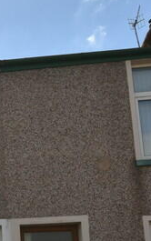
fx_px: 388
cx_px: -65
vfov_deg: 32.7
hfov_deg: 19.6
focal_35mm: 59
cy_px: 220
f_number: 9
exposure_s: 1/250
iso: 100
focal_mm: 10
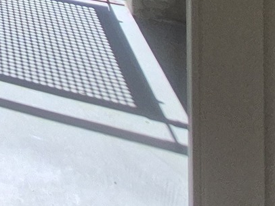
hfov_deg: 15.1
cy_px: -297
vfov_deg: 13.2
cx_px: -369
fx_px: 651
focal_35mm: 82
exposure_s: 1/1060
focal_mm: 1.74
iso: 50
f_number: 2.2
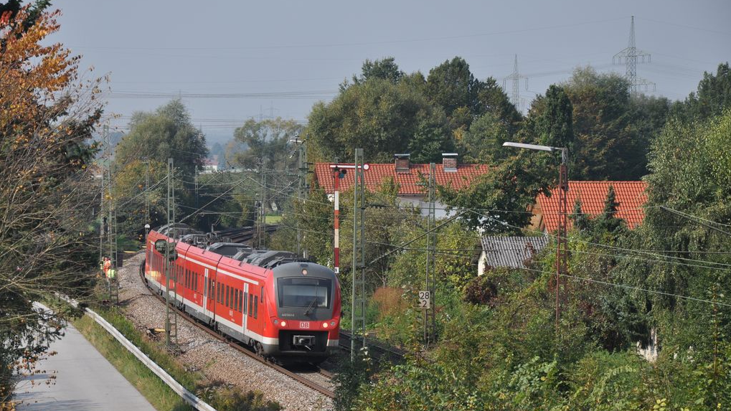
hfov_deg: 13.0
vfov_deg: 7.3
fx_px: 3208
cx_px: 367
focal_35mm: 166
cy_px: 234
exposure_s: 1/500
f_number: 9
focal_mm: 105
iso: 200
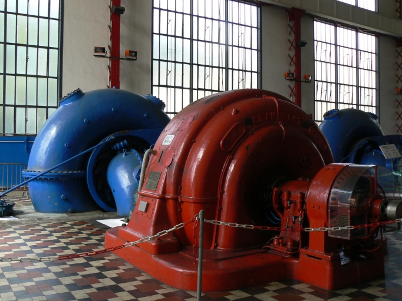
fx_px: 418
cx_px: 201
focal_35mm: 36
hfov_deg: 51.3
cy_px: 150
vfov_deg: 39.7
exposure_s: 1/80
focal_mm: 6
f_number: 4
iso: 80
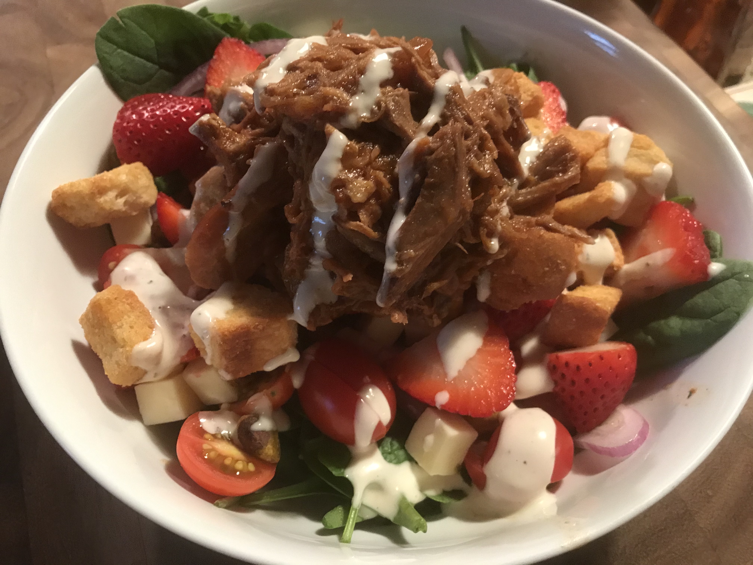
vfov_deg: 49.7
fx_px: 609
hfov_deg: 63.4
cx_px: 376
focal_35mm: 28
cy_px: 282
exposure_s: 1/13
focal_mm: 3.99
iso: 100
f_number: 1.8
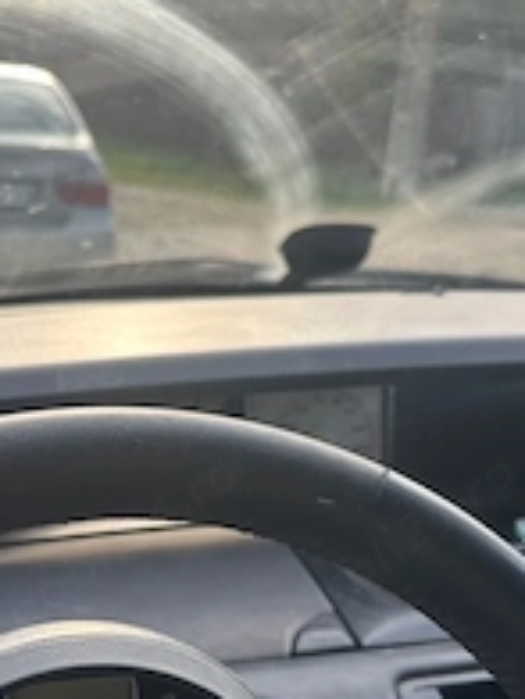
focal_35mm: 49
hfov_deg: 29.5
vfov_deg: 37.1
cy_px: 588
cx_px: 193
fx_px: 991
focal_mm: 6.86
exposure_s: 1/361
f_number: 1.78
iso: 80
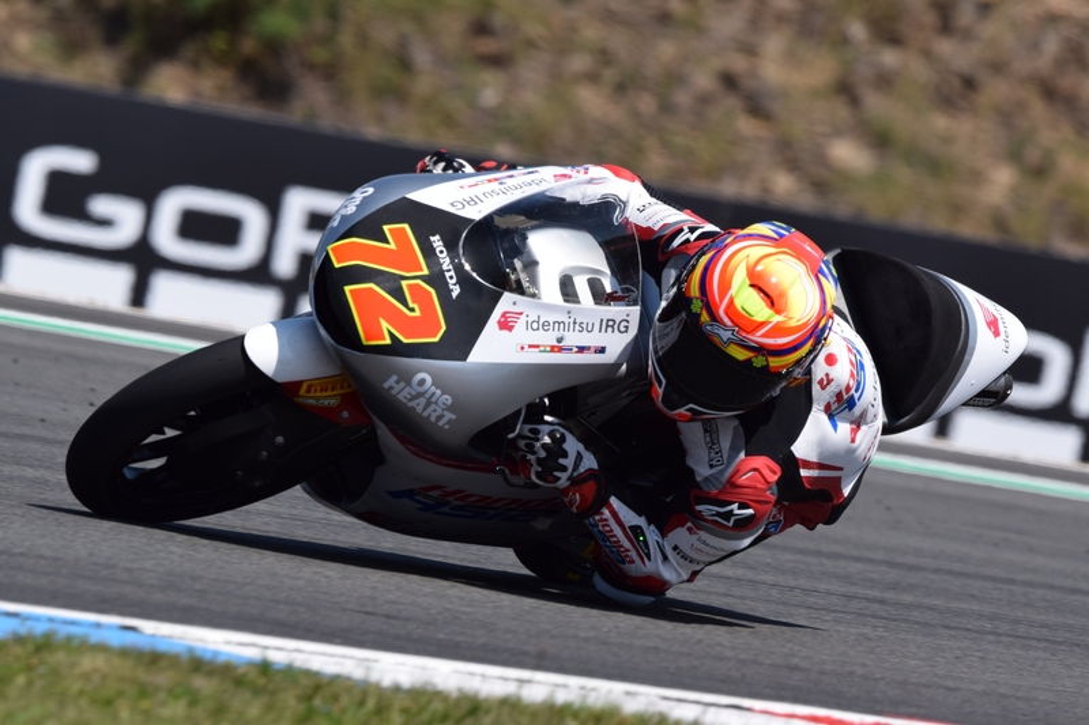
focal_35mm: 600
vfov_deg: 2.3
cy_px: 362
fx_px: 18145
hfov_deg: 3.4
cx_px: 544
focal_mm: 400
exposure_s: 1/2000
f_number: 7.1
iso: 400
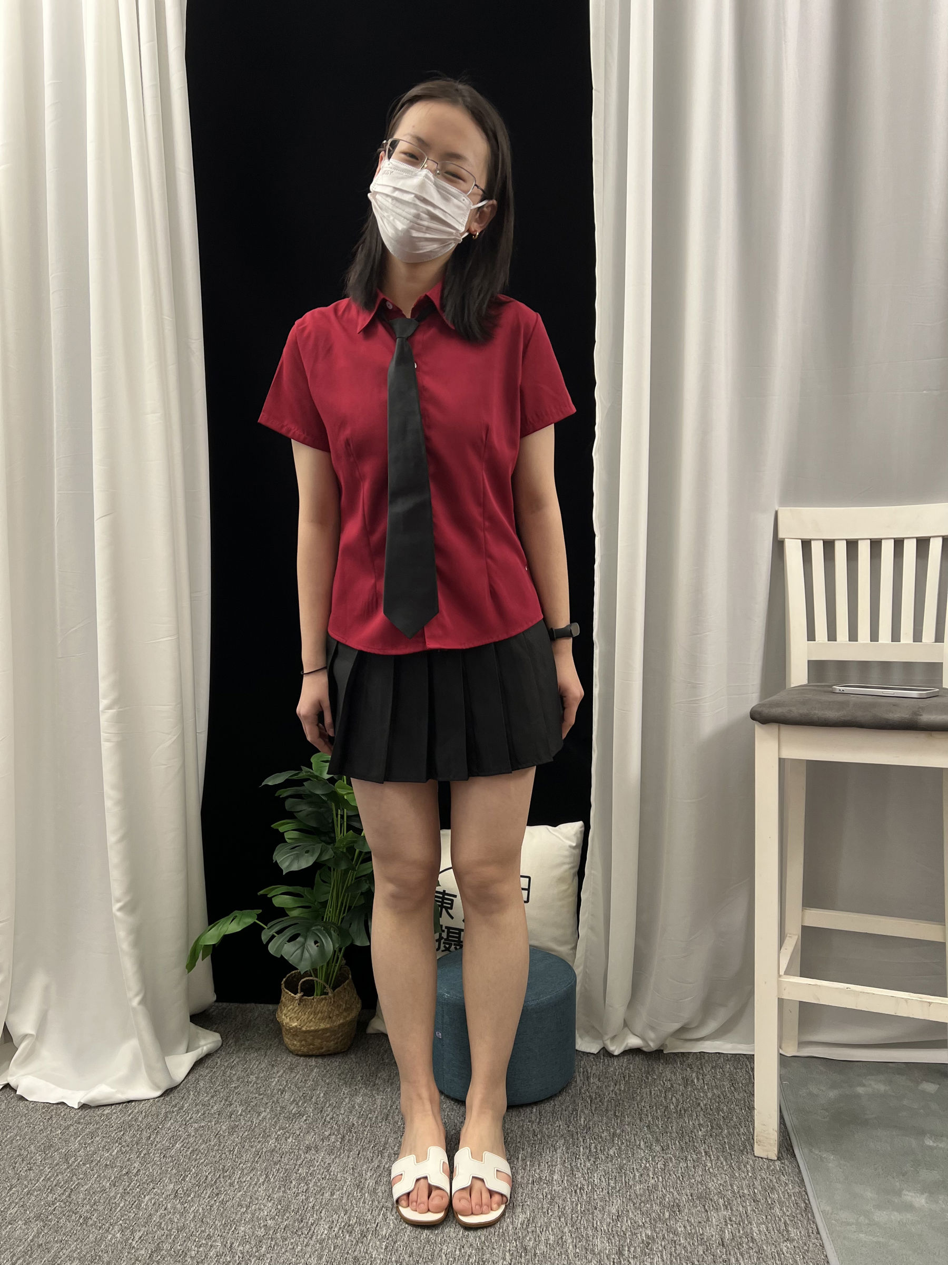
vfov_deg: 67.3
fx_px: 949
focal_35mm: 26
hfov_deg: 53.1
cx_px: 474
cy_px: 632
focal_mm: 5.7
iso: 100
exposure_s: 1/100
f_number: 1.5
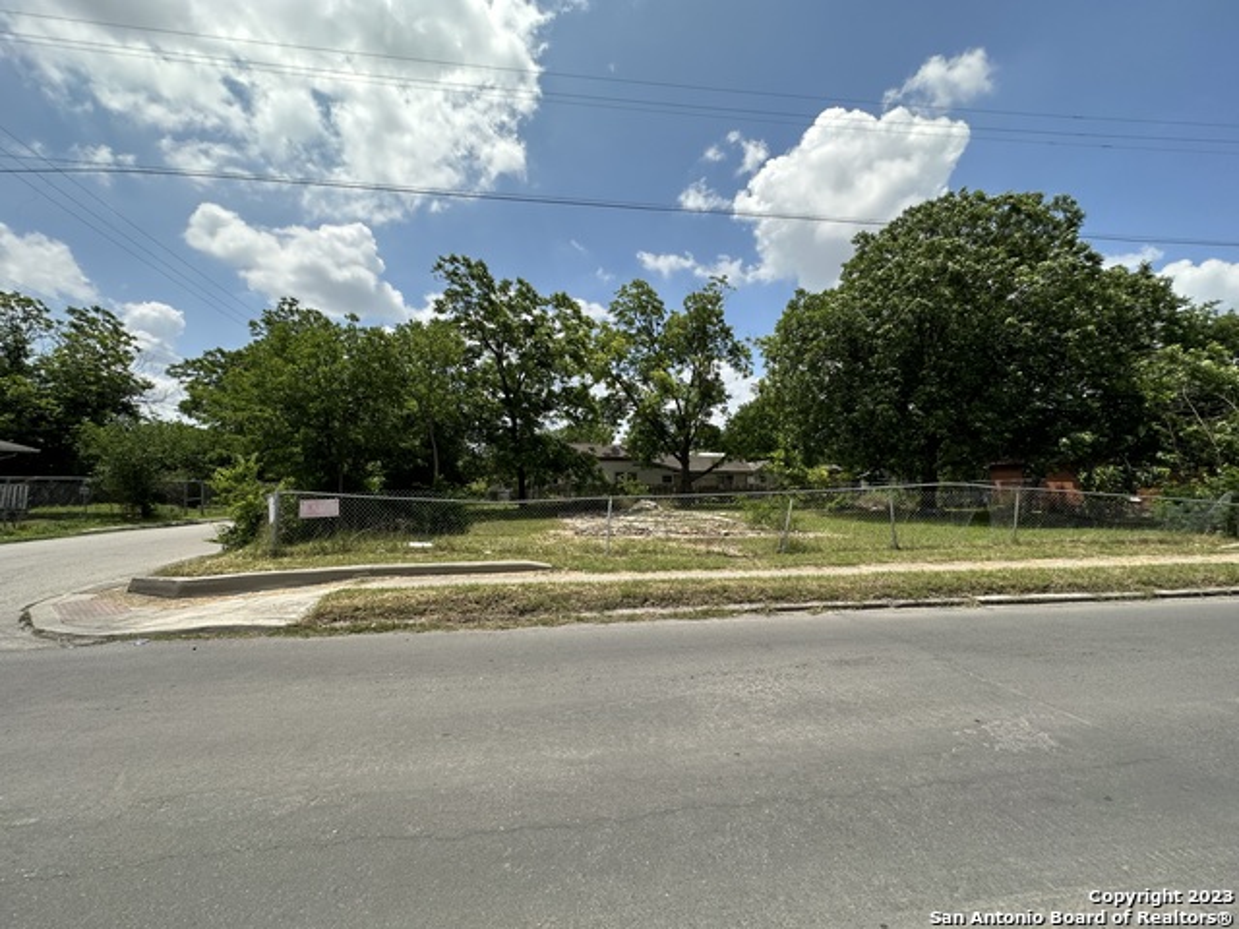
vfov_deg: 85.7
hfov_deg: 102.1
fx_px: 501
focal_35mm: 14
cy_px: 464
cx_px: 620
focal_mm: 2.22
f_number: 2.2
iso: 50
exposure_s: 1/1887
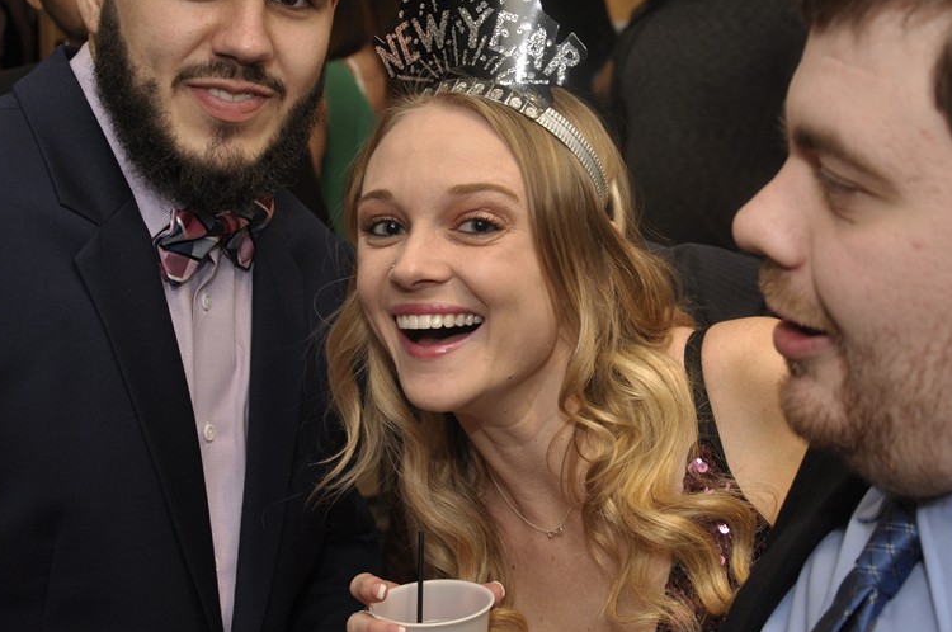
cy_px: 213
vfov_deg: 25.8
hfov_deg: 38.1
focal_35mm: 52
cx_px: 562
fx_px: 1373
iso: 400
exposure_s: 1/60
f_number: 5
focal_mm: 26
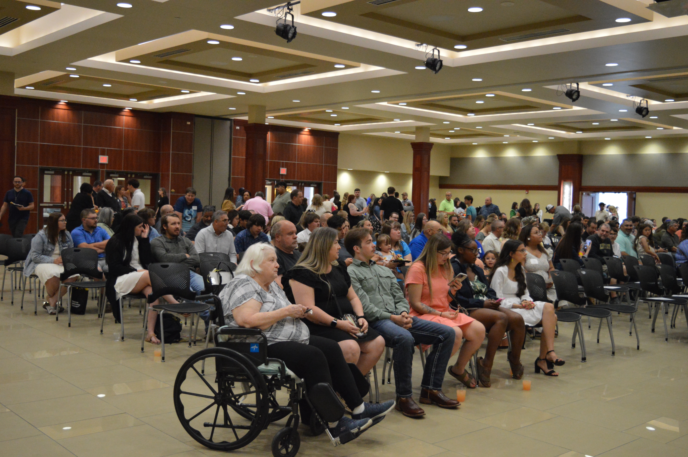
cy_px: 228
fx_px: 745
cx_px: 344
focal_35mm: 39
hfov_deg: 49.6
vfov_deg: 34.1
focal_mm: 26
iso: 3200
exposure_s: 1/125
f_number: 4
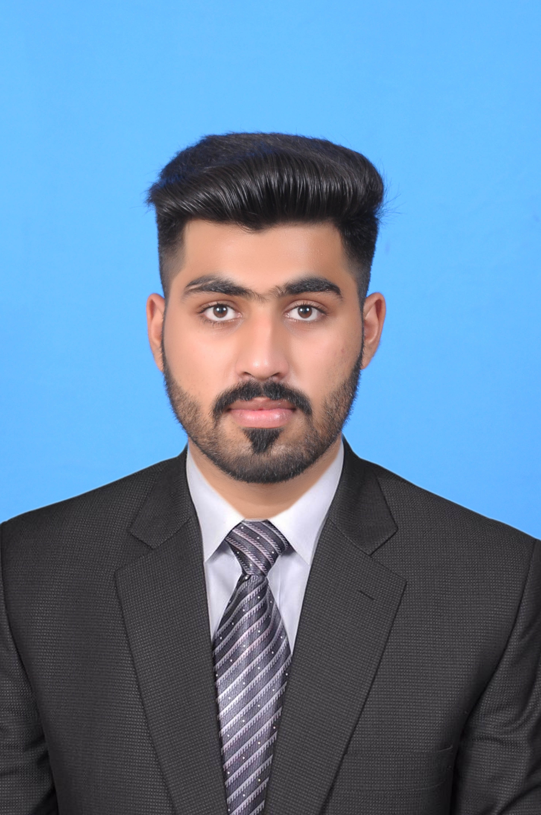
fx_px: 1627
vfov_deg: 28.1
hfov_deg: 18.9
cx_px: 270
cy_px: 408
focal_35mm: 72
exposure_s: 1/125
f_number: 6.3
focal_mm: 48
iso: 400
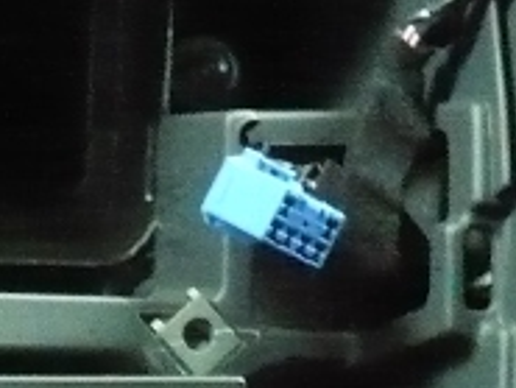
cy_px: 729
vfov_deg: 7.0
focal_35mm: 205
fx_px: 3058
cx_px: -240
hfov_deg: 9.4
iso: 800
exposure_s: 1/8
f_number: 2.8
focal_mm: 6.1
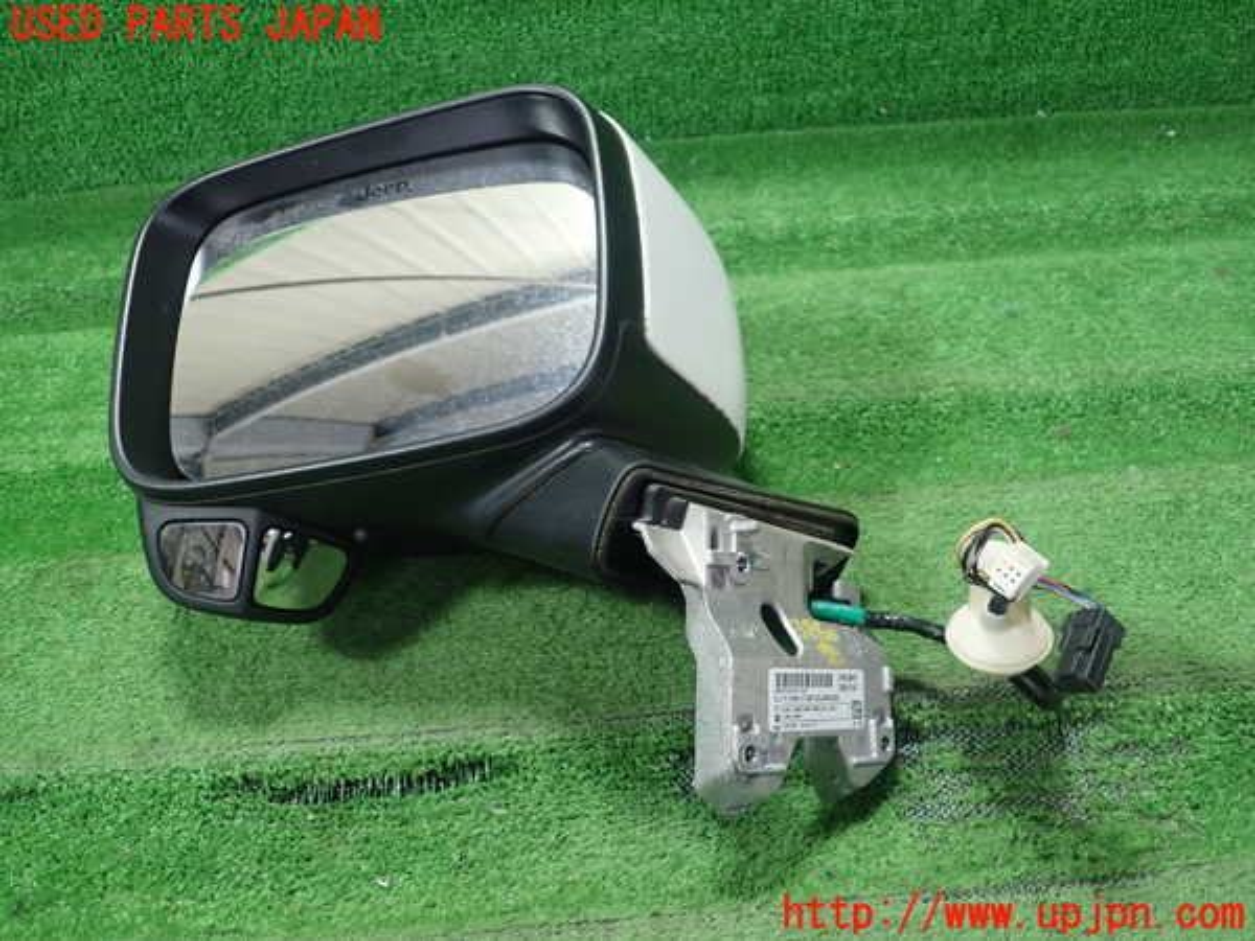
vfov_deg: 46.8
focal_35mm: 30
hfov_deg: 60.0
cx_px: 628
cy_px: 470
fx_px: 1088
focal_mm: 5.5
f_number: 2.3
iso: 500
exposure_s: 1/125
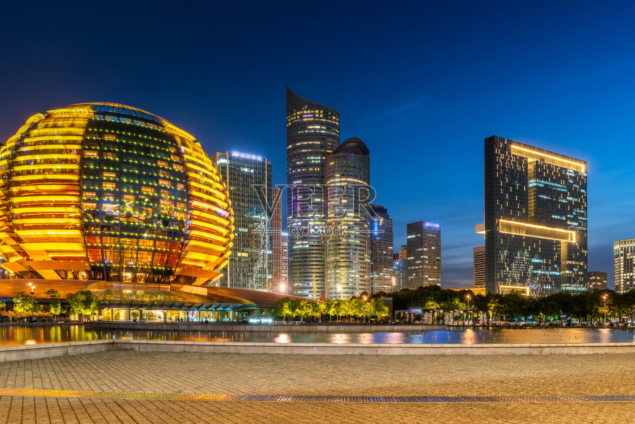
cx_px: 318
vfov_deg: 53.1
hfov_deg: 73.7
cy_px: 212
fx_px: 423
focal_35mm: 24
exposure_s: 15
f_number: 11
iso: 100
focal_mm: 24
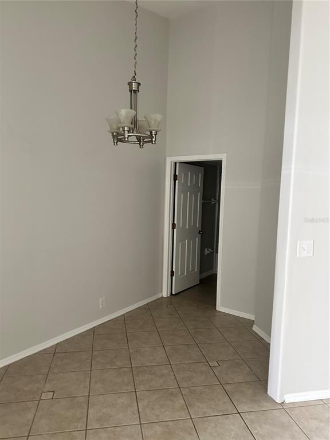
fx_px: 305
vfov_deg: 71.6
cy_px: 220
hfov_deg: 56.8
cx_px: 165
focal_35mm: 24
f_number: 1.78
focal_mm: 6.86
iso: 500
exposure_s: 1/60
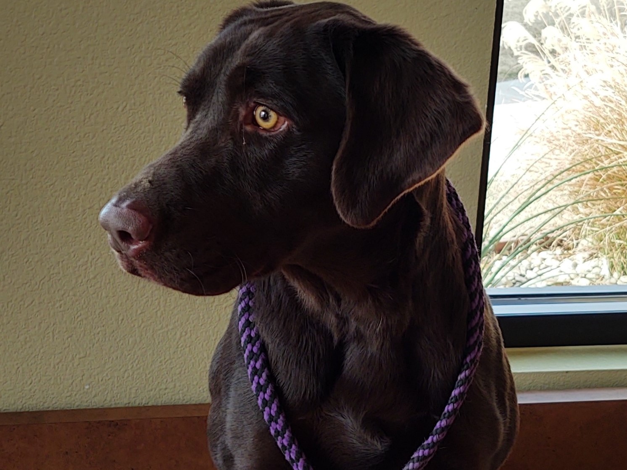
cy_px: 235
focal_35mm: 27
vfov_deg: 51.4
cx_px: 314
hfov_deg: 65.3
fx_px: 489
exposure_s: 1/100
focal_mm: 4.75
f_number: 1.7
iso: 100
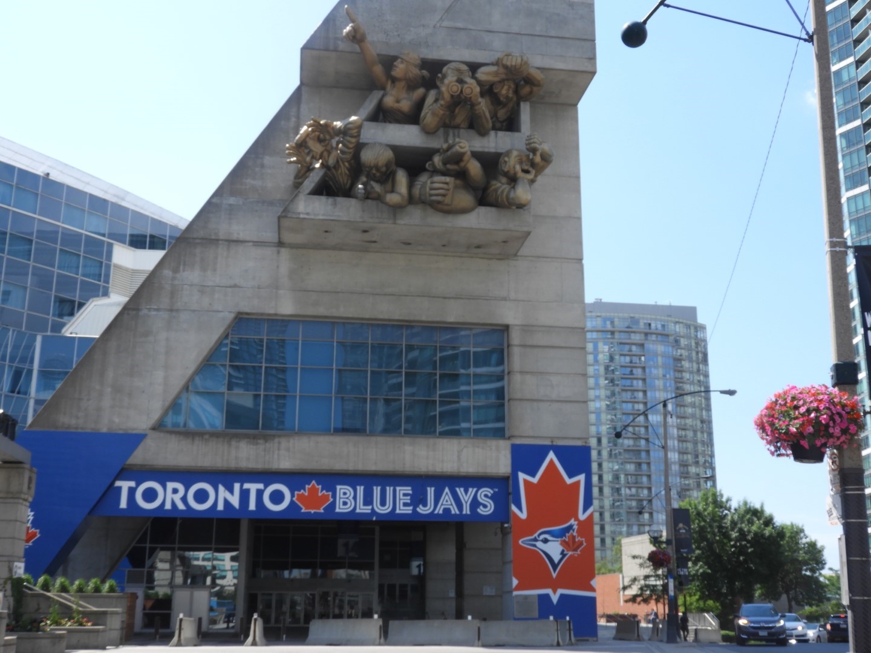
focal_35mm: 40
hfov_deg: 46.8
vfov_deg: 36.0
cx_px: 436
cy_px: 326
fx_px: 1006
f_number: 3.8
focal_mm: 7.2
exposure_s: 1/640
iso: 100
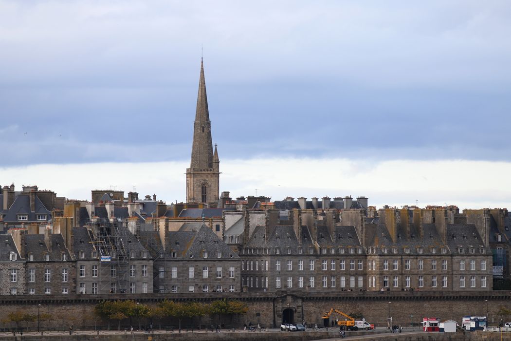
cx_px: 256
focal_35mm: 180
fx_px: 2555
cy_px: 170
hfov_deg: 11.4
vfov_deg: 7.6
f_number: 3.5
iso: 320
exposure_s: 1/1250
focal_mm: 180
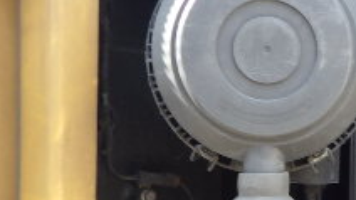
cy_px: 188
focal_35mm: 92
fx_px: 868
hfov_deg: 22.0
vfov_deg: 13.0
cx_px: 381
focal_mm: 5
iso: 125
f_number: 3.5
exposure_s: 1/60
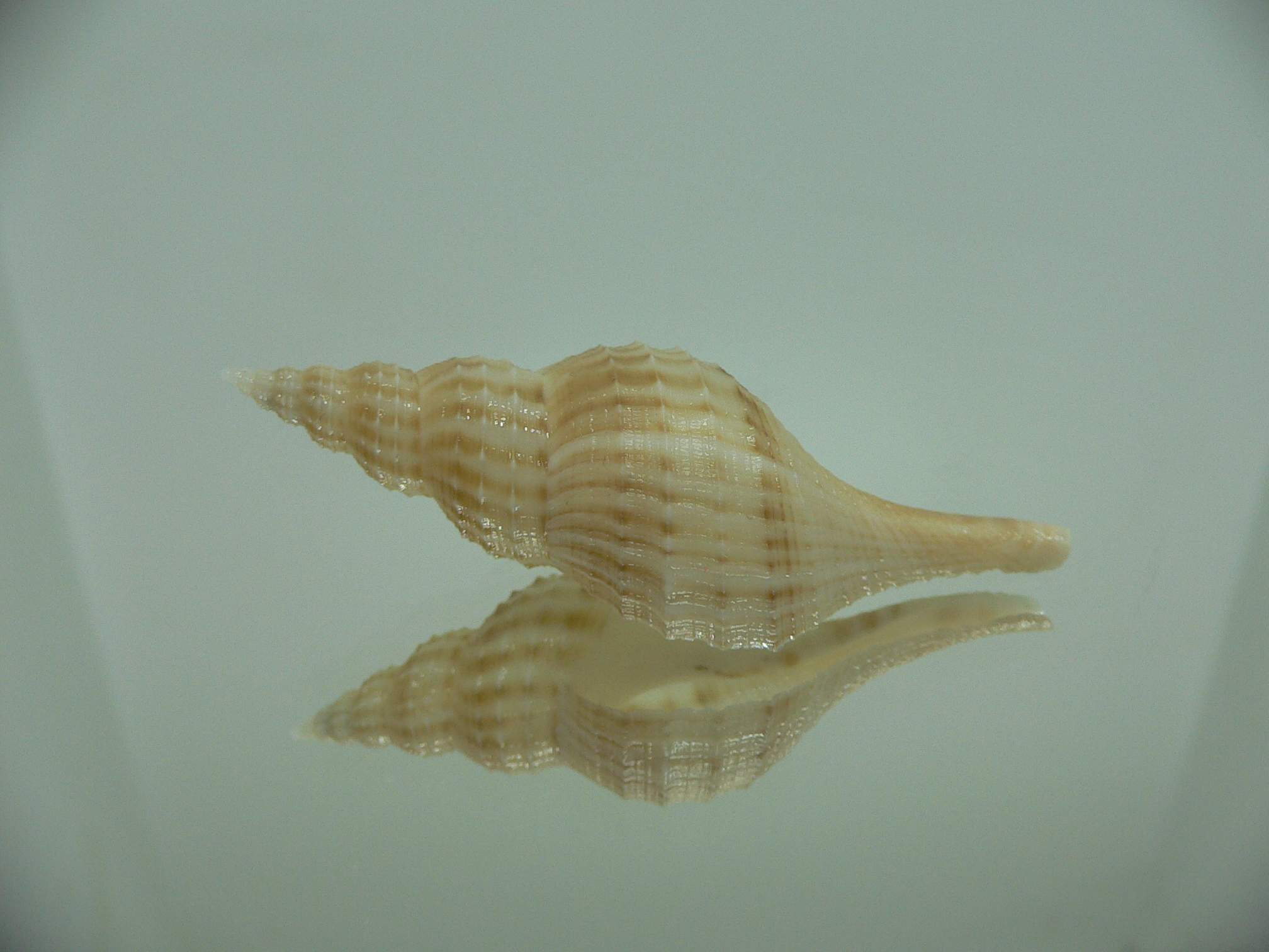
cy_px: 476
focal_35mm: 35
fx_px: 1283
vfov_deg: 40.7
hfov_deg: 52.6
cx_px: 634
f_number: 2.8
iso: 100
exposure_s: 1/60
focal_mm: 4.6
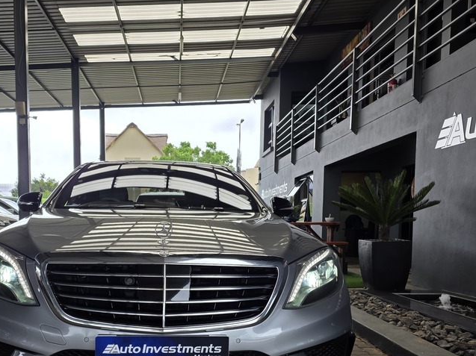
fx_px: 508
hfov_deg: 49.5
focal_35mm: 37
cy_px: 254
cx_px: 171
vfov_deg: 37.9
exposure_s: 1/66
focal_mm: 6.25
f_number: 1.7
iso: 16
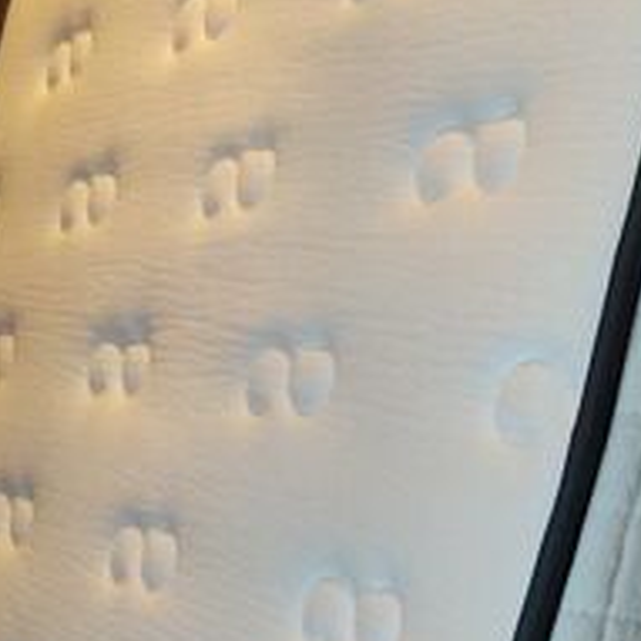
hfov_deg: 22.2
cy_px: 577
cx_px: 141
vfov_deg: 22.0
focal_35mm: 77
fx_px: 1613
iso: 1174
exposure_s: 1/33
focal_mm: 4.74
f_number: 1.79
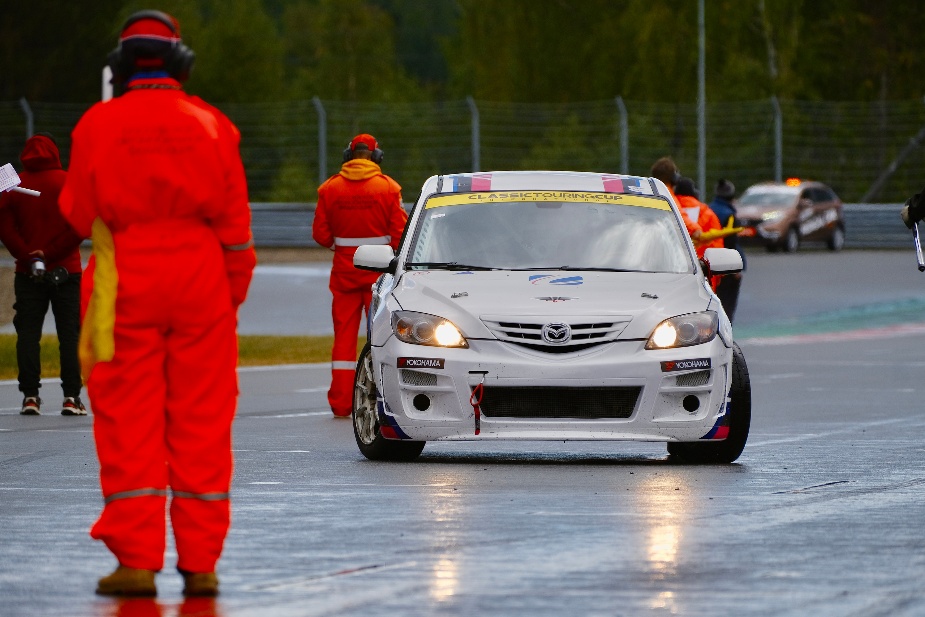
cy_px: 308
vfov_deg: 3.1
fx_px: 11562
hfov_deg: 4.6
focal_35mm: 450
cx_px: 462
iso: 160
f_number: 5.6
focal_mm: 300
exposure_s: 1/850
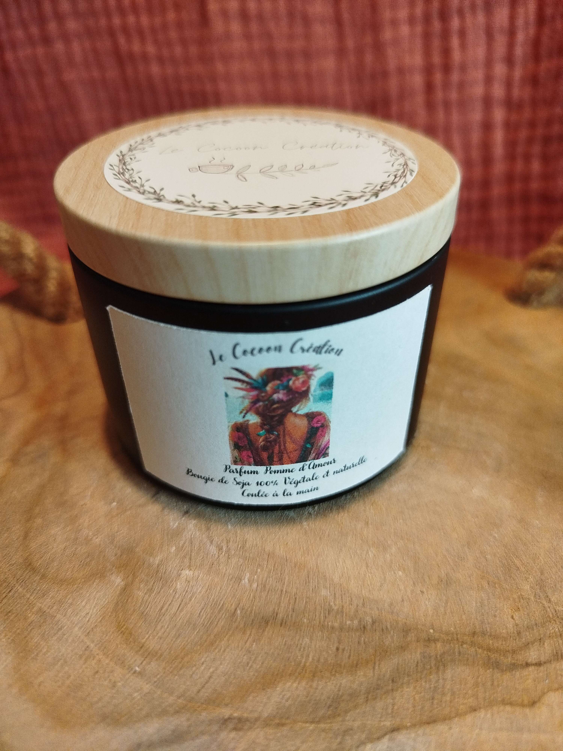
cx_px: 282
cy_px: 376
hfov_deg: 56.8
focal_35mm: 24
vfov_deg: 71.6
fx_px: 520
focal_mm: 5.31
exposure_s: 1/33
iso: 500
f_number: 1.7
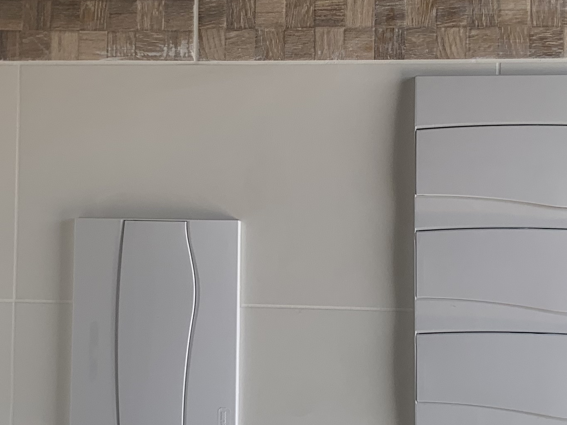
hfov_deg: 25.3
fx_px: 1261
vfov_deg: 19.1
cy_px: 159
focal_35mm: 77
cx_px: 252
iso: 25
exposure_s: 1/476
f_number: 1.8
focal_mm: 4.25
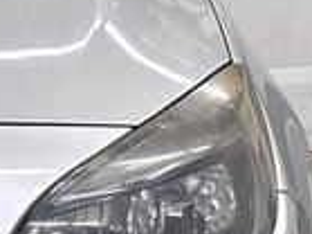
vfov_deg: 4.4
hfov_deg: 5.7
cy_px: 186
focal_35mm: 336
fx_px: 3026
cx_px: -426
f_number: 1.6
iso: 40
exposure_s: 1/50
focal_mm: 5.96
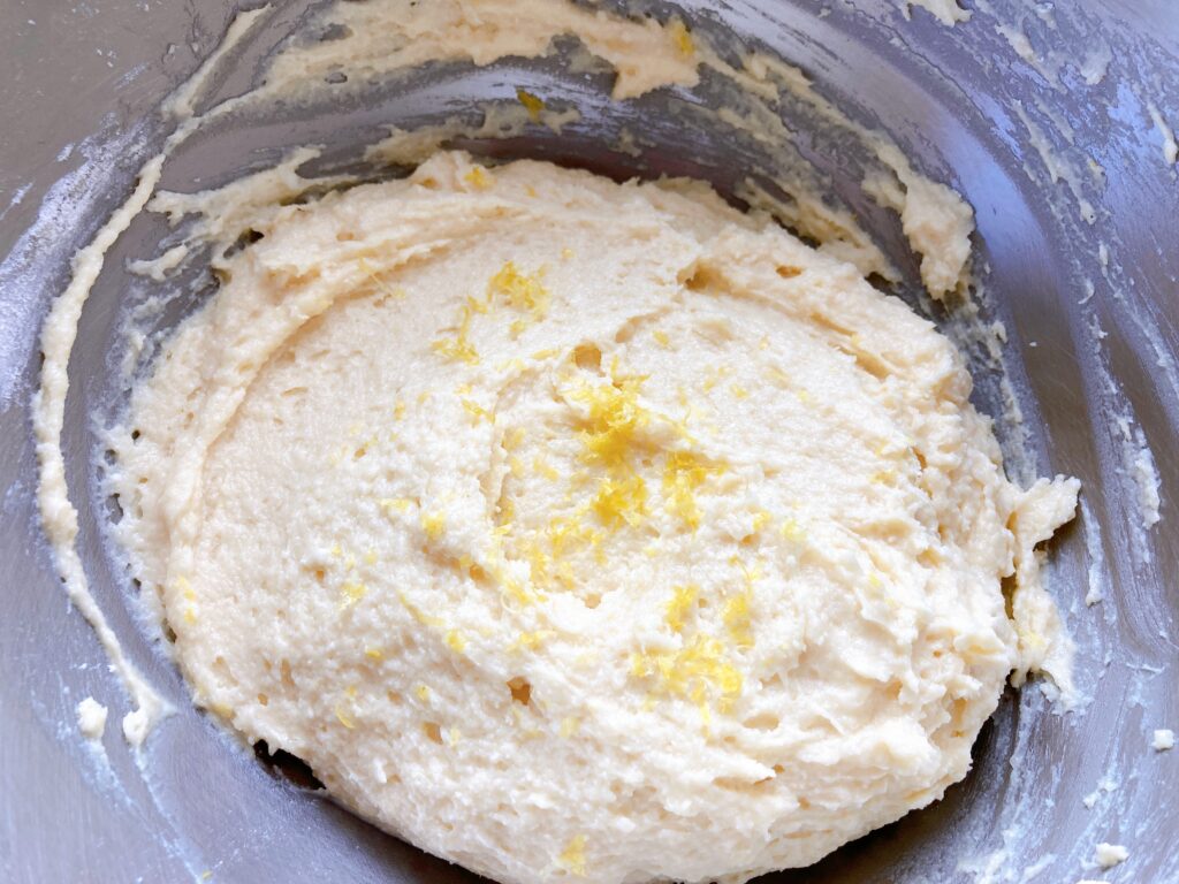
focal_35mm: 28
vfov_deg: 49.7
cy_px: 442
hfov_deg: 63.4
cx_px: 590
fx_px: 954
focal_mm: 3.99
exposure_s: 1/100
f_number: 1.8
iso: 50
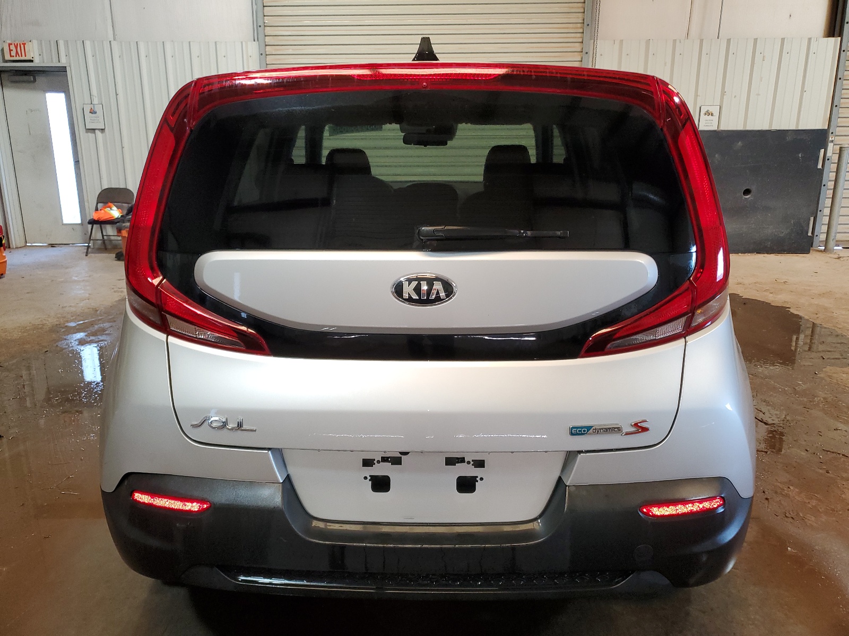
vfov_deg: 53.1
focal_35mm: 26
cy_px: 318
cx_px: 424
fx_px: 638
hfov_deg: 67.3
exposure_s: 1/60.2
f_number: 1.5
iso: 102
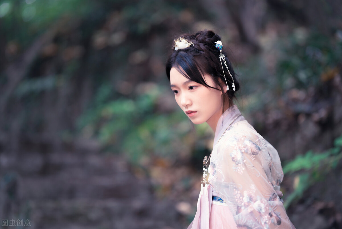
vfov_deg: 16.1
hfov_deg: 23.9
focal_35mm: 85
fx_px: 808
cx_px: 171
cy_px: 114
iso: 400
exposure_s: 1/60
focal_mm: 85
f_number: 1.4
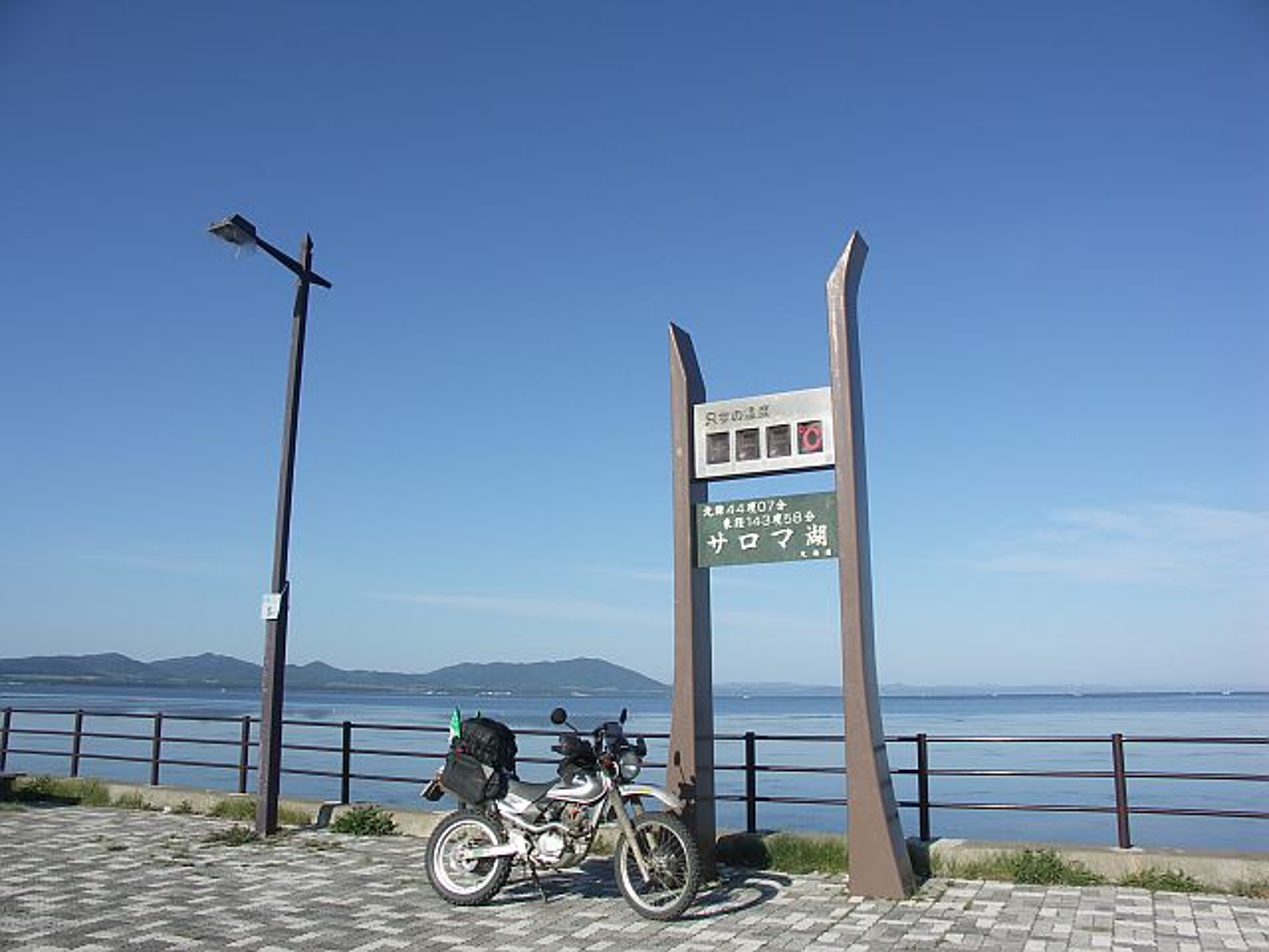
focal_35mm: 28
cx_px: 634
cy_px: 476
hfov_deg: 63.4
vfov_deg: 49.7
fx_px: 1026
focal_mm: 7.2
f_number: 5.6
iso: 50
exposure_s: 1/320
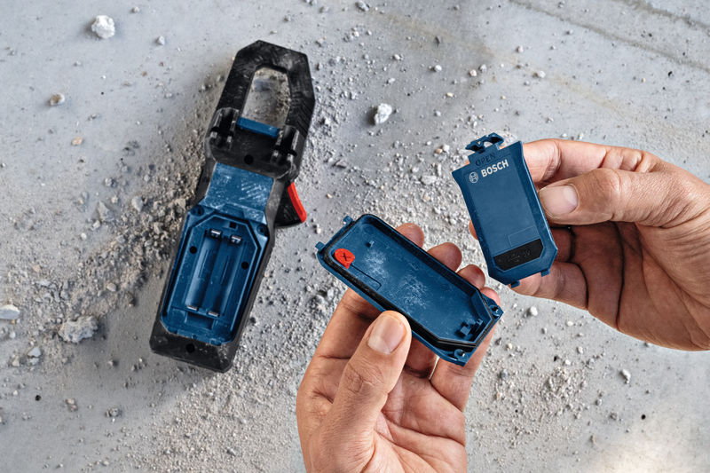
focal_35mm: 70
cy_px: 236
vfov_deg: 19.4
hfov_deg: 28.8
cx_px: 355
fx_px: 1380
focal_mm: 70
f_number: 20
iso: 4000
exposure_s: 1/125
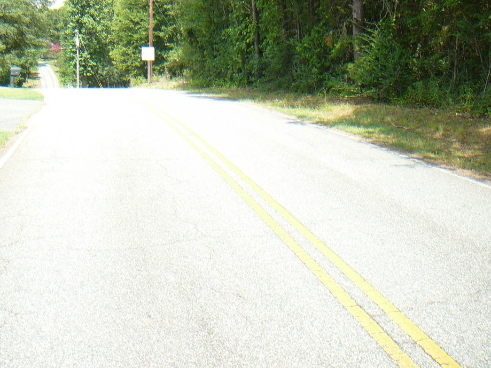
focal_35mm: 39
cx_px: 220
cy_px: 191
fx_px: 553
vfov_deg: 36.8
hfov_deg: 47.8
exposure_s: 1/250
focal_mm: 5.2
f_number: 2.8
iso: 80
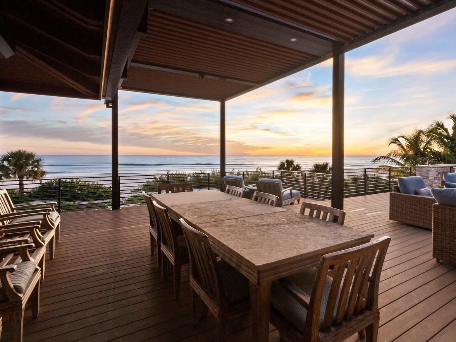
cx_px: 267
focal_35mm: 19
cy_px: 146
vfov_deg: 68.4
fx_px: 250
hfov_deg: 83.9
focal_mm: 7
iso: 400
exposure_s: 1/13
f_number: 11
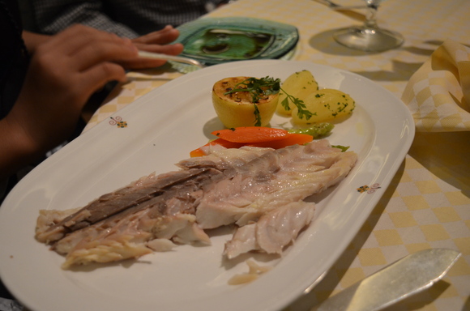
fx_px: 567
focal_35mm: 44
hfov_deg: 45.0
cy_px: 156
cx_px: 235
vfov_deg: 30.7
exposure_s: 1/30
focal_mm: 29
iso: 1000
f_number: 4.2
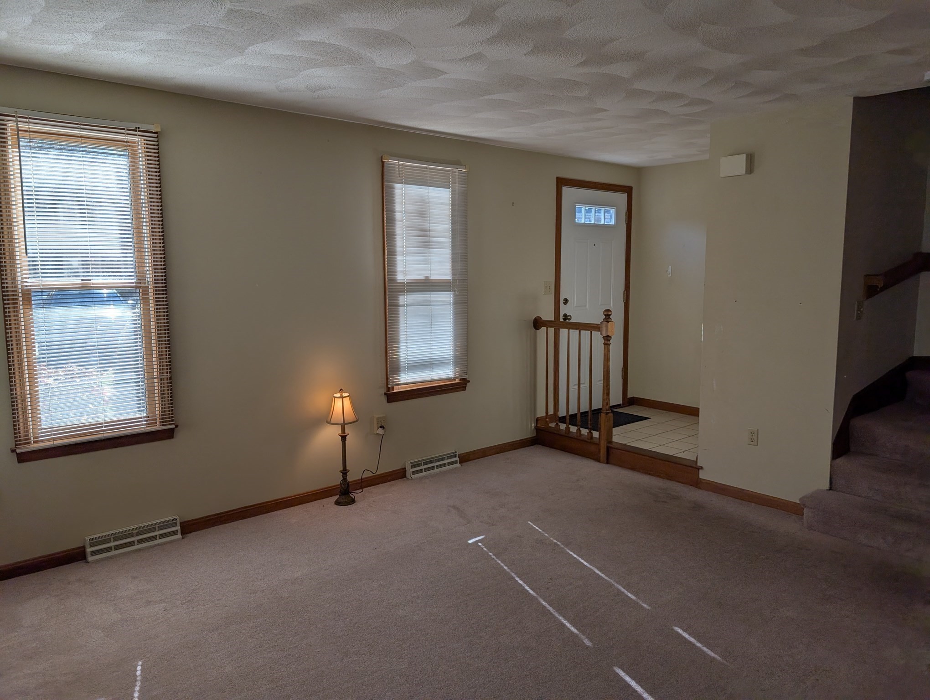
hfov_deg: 71.5
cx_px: 465
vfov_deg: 56.9
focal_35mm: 24
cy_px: 350
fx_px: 646
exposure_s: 1/220
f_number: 1.68
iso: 24
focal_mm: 6.9
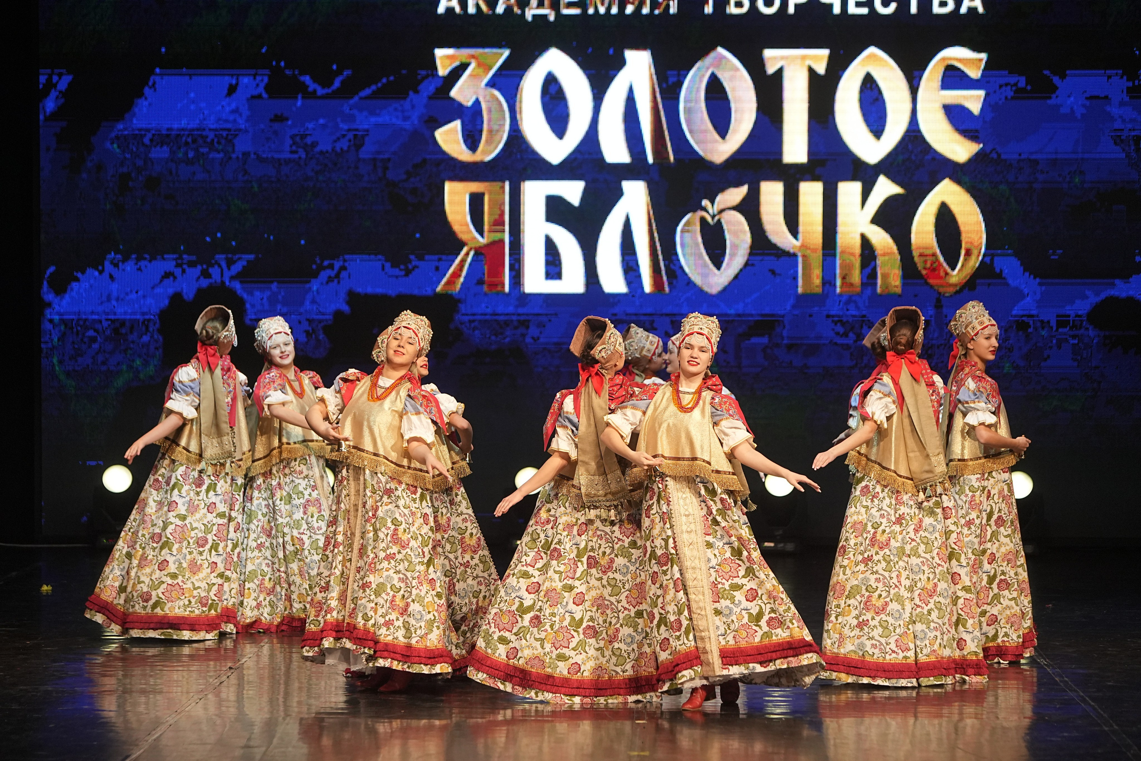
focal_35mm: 125
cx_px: 570
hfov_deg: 16.4
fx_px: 3962
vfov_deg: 11.0
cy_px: 380
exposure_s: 1/400
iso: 2500
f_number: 4
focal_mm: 125
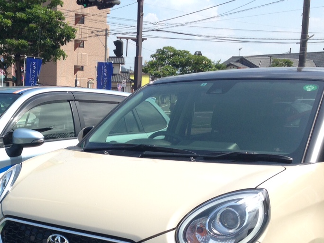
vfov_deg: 23.4
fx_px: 580
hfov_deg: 30.4
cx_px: 60
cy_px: 186
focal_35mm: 62
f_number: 2.4
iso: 50
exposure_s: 1/1130
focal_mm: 4.12
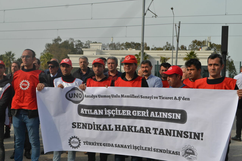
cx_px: 121
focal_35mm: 48
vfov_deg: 28.1
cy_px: 80
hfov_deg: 41.1
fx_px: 323
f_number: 8
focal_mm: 32
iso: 100
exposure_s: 1/250
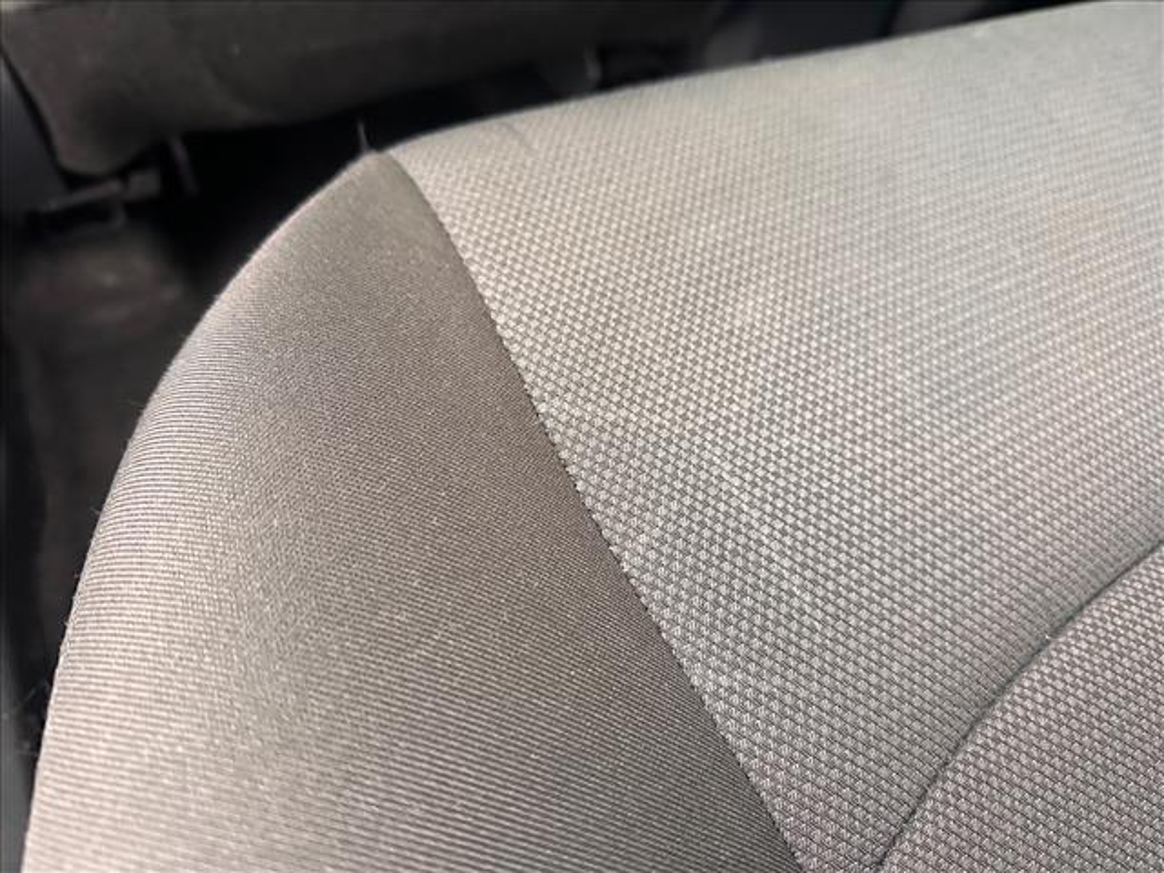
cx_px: 582
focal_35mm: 24
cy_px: 436
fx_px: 807
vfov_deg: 56.8
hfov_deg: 71.6
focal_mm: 6.86
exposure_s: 1/60
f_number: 1.78
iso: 500
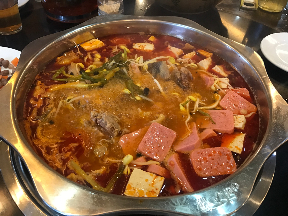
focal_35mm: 28
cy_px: 108
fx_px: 233
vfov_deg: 49.7
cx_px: 144
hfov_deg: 63.4
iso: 100
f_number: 1.8
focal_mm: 3.99
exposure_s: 1/17
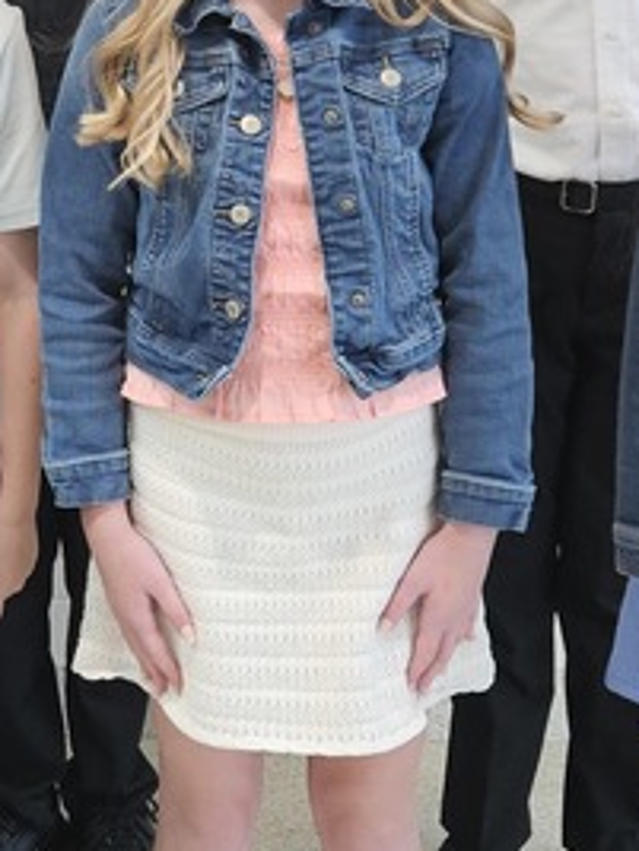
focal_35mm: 88
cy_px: 117
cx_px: -76
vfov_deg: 21.8
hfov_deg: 16.3
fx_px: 2166
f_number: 1.8
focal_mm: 5.4
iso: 80
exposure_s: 1/60
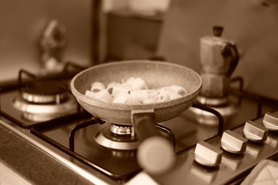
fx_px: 386
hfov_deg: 39.6
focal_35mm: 50
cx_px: 139
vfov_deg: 27.0
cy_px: 92
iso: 1250
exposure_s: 1/320
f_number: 2
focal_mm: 50
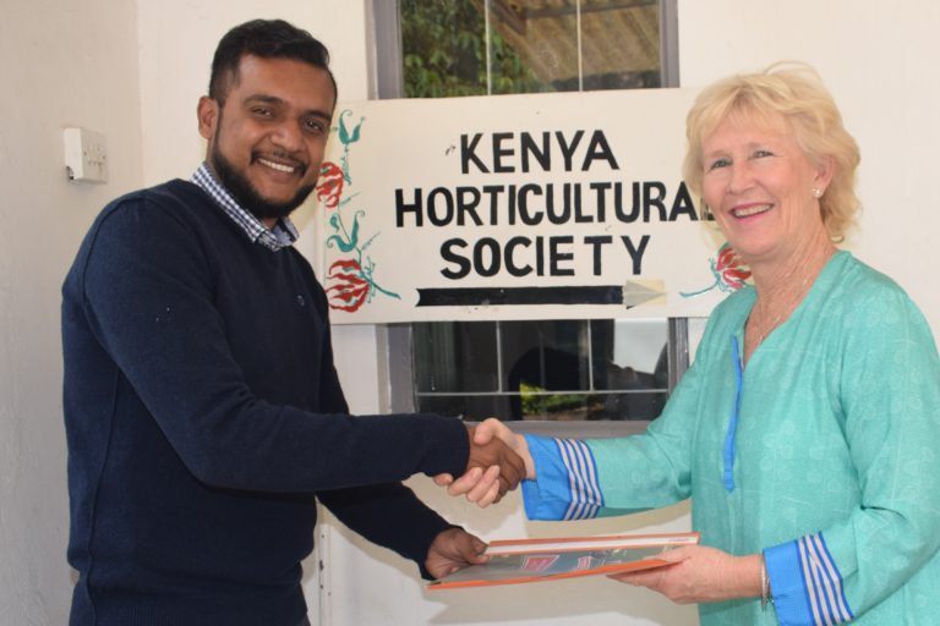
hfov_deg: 61.9
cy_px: 313
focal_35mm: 30
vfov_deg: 43.6
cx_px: 470
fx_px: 783
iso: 160
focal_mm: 20
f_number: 5.6
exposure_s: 1/125
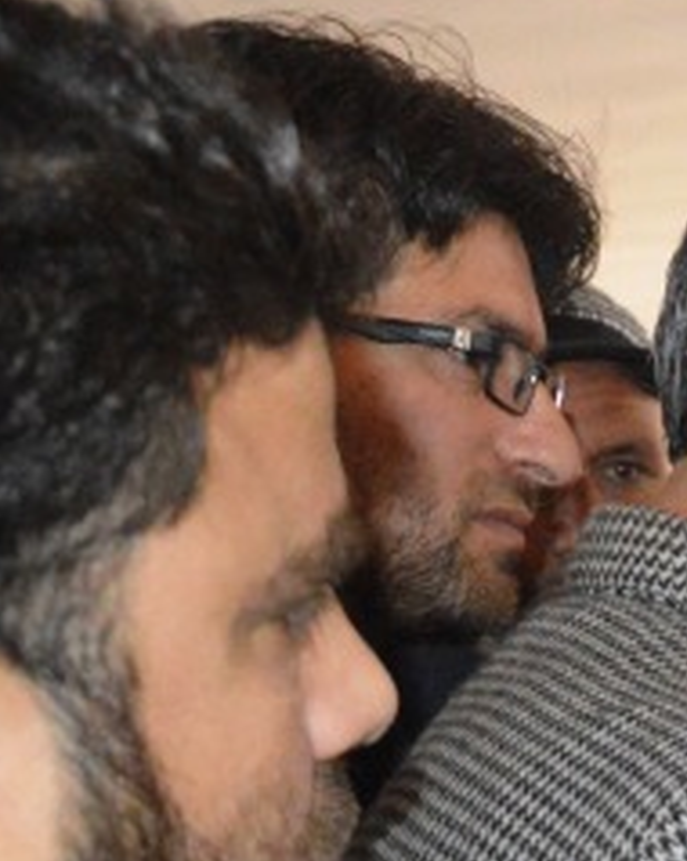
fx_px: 2774
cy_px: 1120
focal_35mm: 109
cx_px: 1674
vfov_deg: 16.6
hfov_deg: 11.5
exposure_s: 1/60
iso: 3200
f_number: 3.5
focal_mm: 18
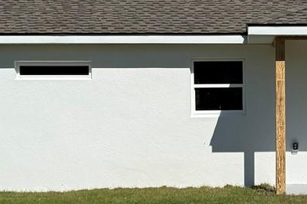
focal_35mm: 102
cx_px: 286
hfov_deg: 19.6
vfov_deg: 13.4
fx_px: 869
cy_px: 123
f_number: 1.78
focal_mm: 6.76
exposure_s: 1/11905
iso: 80
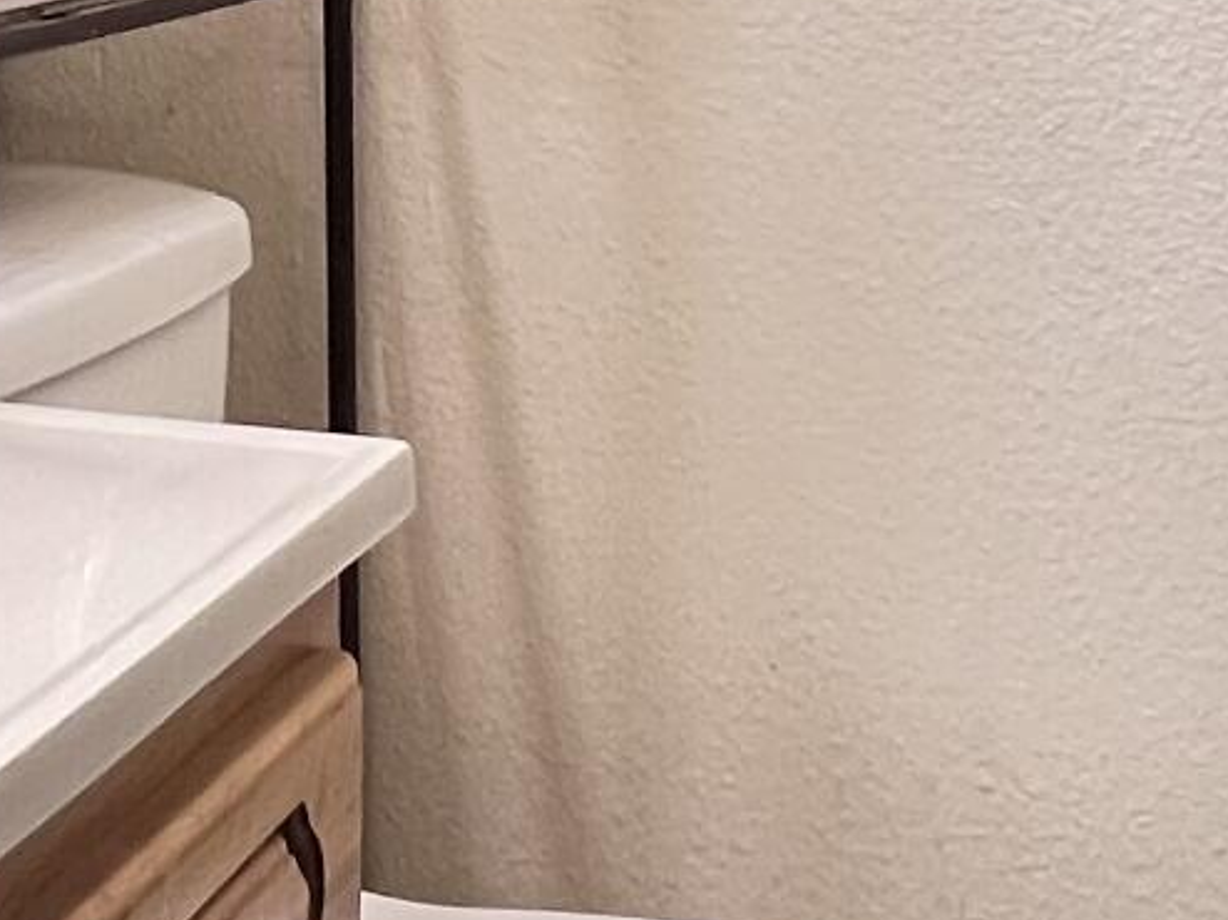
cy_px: -224
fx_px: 2801
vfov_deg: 17.6
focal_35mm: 79
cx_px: 273
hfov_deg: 24.4
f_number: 1.8
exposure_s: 1/60
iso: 400
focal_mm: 1.57
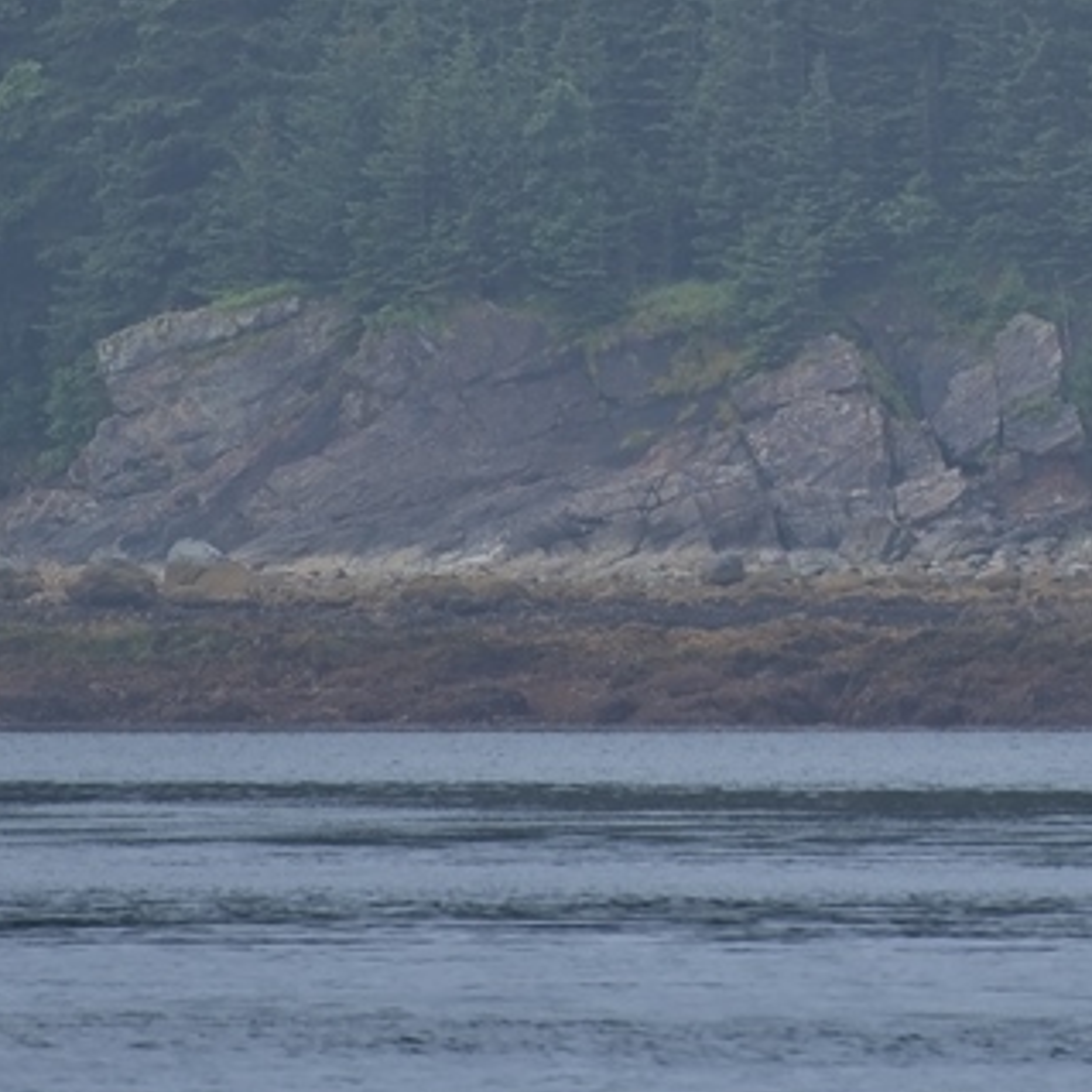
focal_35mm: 1024
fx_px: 36547
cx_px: 996
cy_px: 250
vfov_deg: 1.7
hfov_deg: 1.7
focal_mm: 300
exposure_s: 1/640
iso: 200
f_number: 5.6
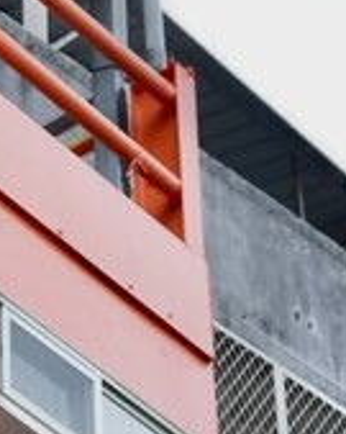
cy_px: 80
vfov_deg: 7.0
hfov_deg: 5.5
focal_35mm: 274
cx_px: -325
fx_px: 3514
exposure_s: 1/60
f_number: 2.8
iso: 200
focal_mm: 57.9
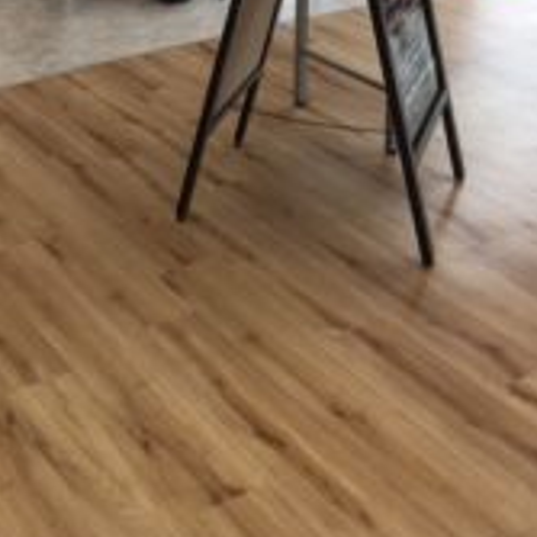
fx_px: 1211
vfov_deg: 24.2
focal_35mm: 69
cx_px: 96
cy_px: 42
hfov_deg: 24.5
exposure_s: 1/146
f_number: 2.2
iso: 25
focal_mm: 4.15
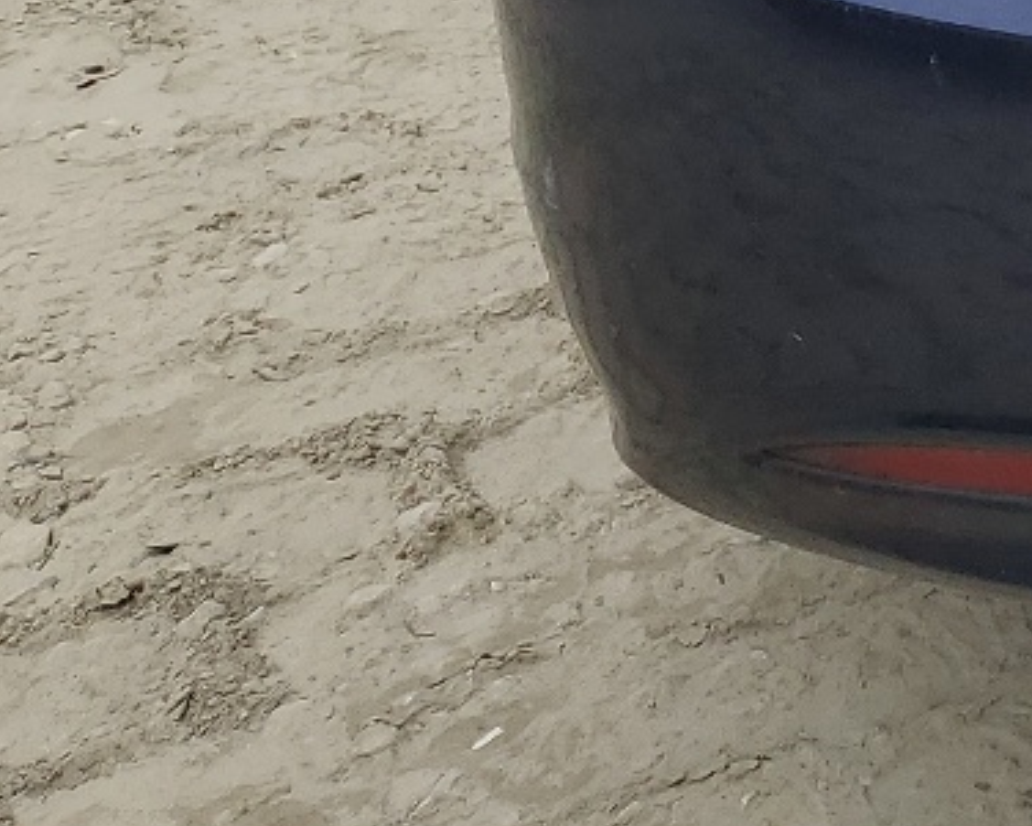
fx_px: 3300
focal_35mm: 108
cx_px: 2017
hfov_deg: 14.8
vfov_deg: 13.1
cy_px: -604
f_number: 1.5
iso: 50
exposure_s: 1/2000
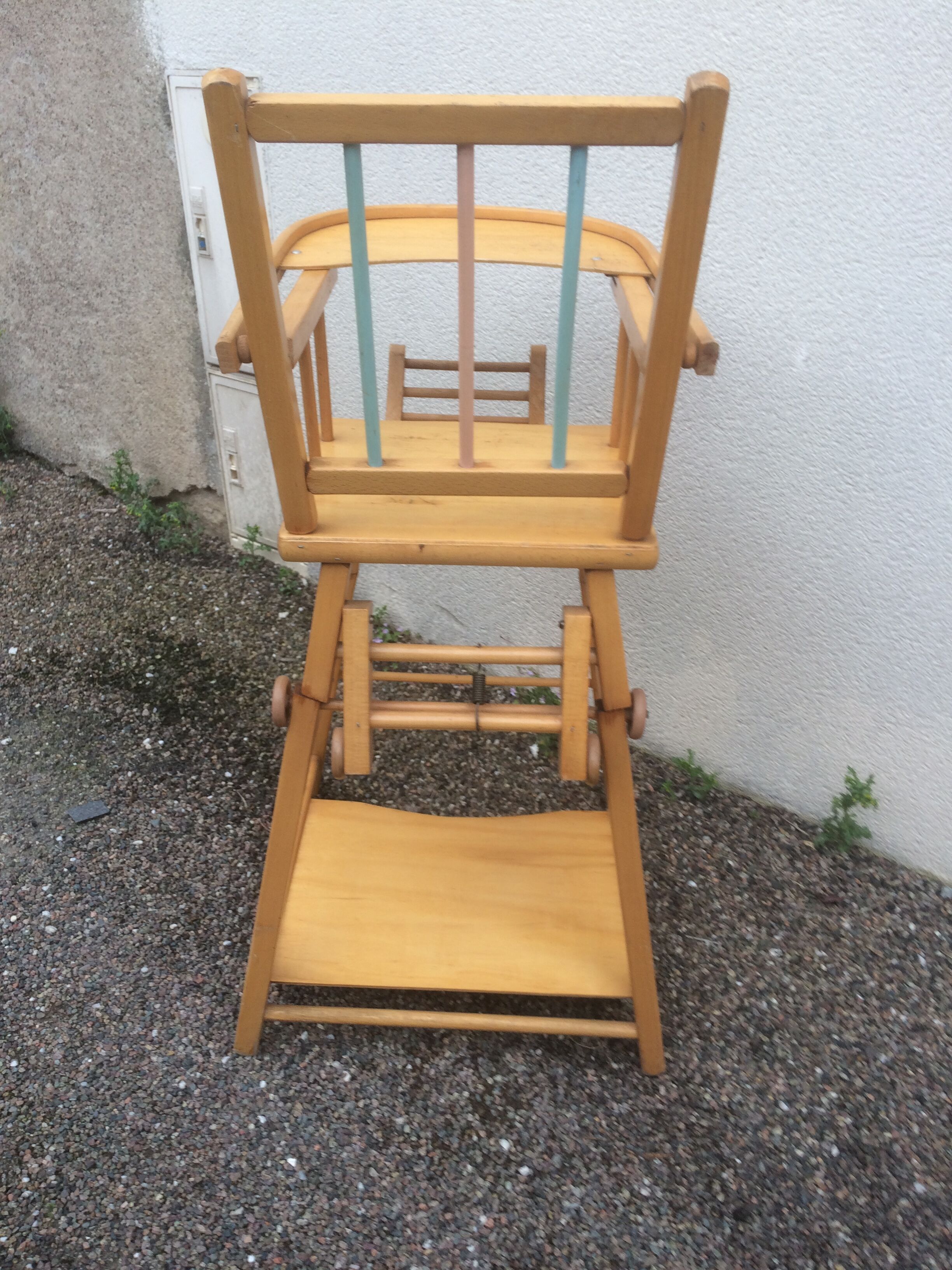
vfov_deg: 61.7
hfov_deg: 48.2
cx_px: 476
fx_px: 1063
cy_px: 635
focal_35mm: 29
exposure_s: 1/116
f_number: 2.2
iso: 32
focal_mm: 4.15
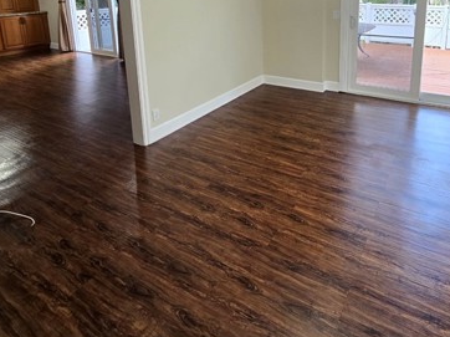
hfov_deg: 73.2
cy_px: 51
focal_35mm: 23
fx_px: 299
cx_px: 270
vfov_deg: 53.4
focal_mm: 2.2
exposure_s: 1/60
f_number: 2.2
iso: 100
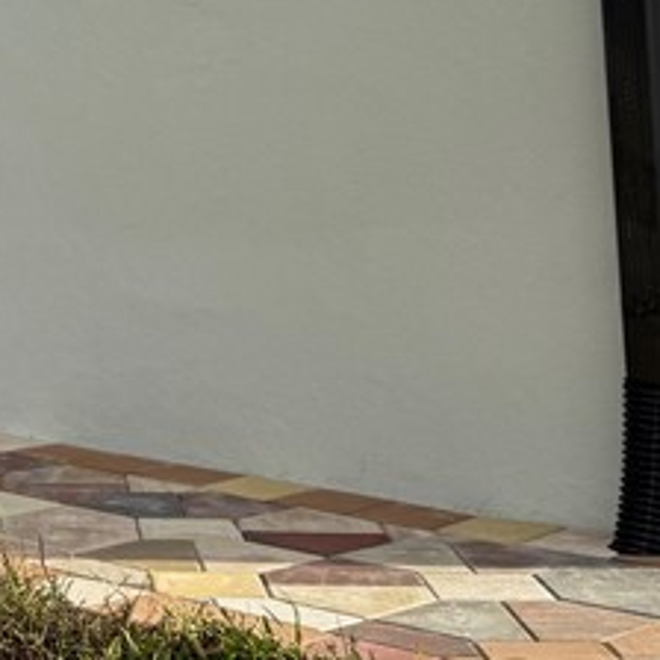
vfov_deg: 17.4
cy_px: -44
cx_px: -253
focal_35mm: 97
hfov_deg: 16.7
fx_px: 2092
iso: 80
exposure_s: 1/4673
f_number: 1.78
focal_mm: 6.76
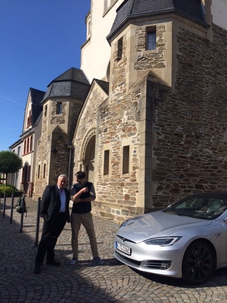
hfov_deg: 48.2
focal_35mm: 29
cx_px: 114
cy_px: 152
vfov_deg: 61.7
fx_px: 254
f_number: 2.2
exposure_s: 1/2415
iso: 32
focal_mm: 4.15
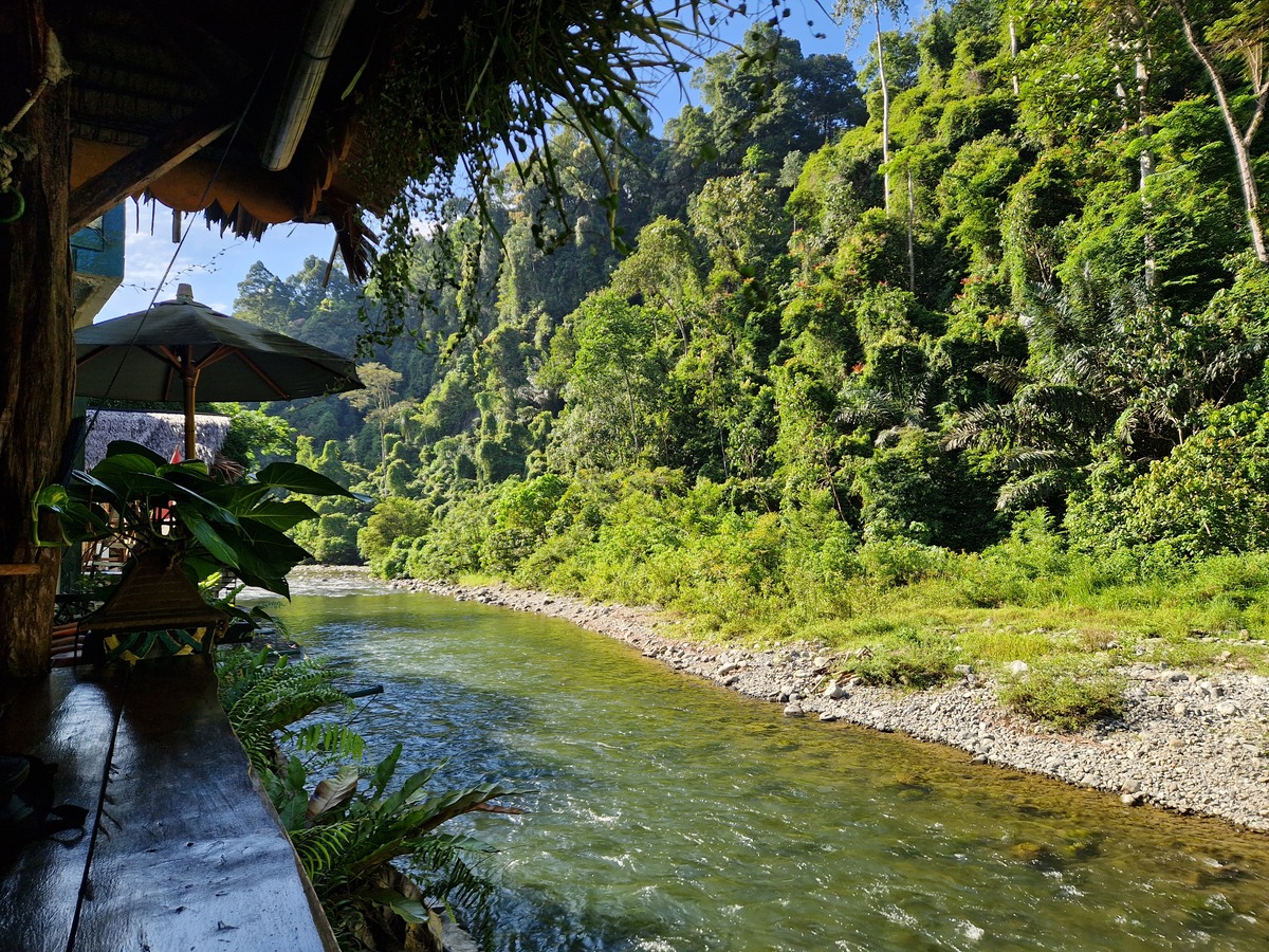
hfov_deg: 73.9
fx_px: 843
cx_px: 634
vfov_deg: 58.9
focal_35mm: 23
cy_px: 476
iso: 50
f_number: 1.8
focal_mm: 5.4
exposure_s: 1/536
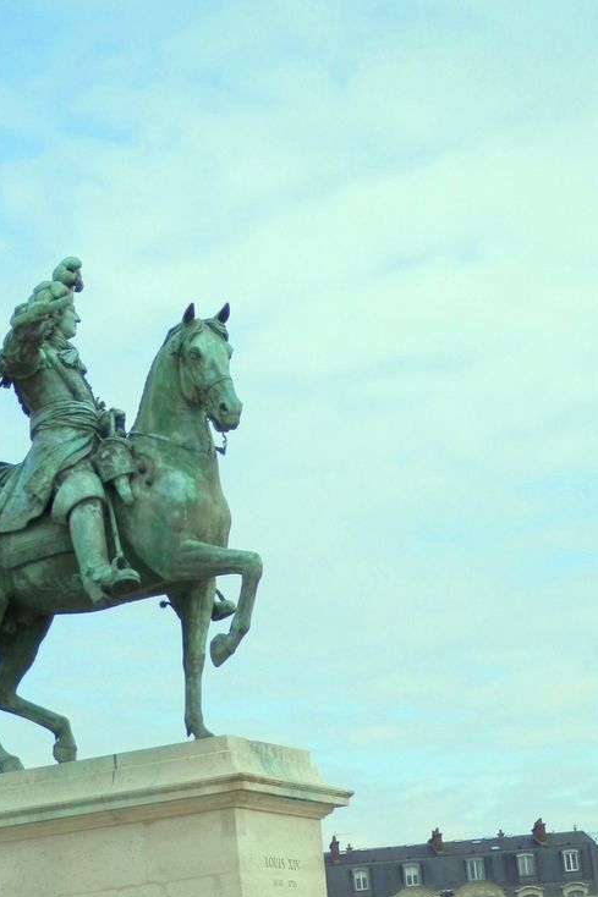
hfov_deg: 13.4
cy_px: 675
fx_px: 2543
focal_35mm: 102
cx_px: 174
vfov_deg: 19.9
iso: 80
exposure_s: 1/640
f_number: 4.2
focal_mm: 10.8
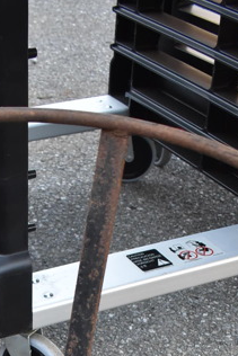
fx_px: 773
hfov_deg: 17.3
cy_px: 484
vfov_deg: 22.7
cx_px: 38
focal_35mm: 78
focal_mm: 18
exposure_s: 1/250
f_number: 3.5
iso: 800
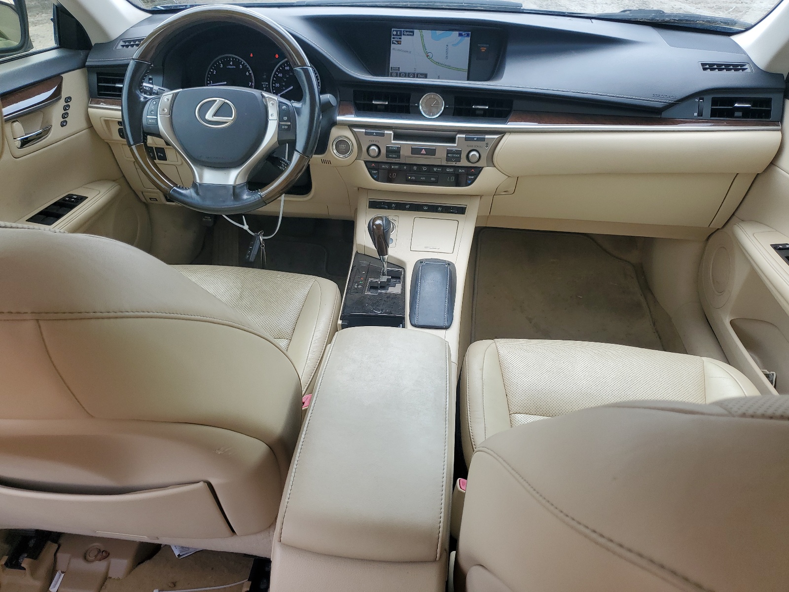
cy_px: 296
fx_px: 593
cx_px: 394
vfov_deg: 53.1
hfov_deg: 67.3
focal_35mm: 26
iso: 50
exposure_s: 1/588
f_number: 1.5
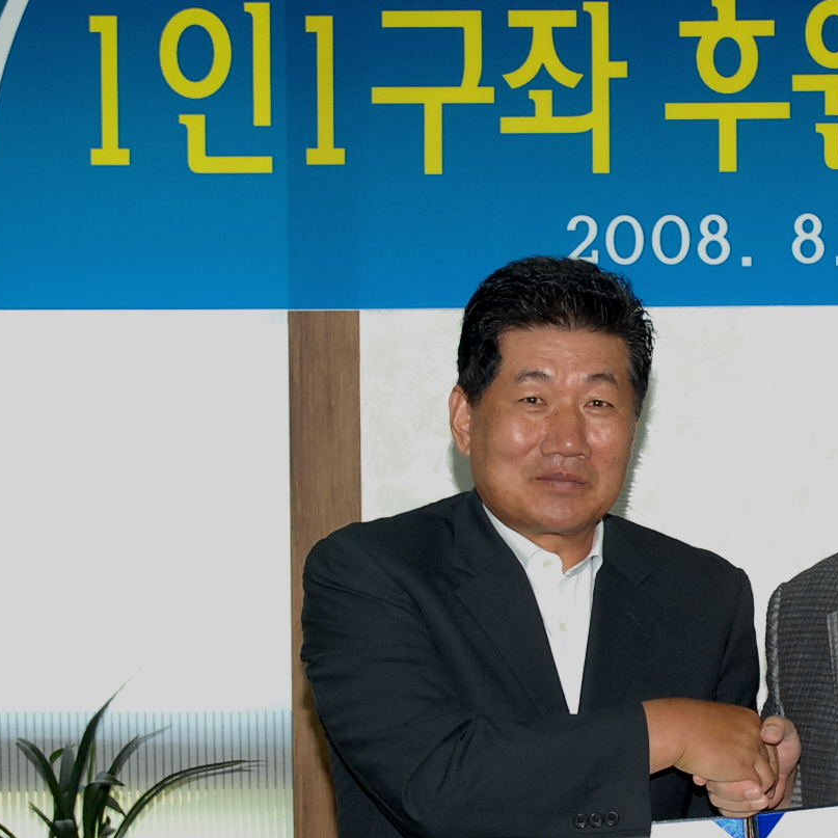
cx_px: 801
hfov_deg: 17.4
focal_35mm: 98
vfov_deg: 17.7
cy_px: 507
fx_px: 2688
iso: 400
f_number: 5.6
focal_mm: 29
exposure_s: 1/60
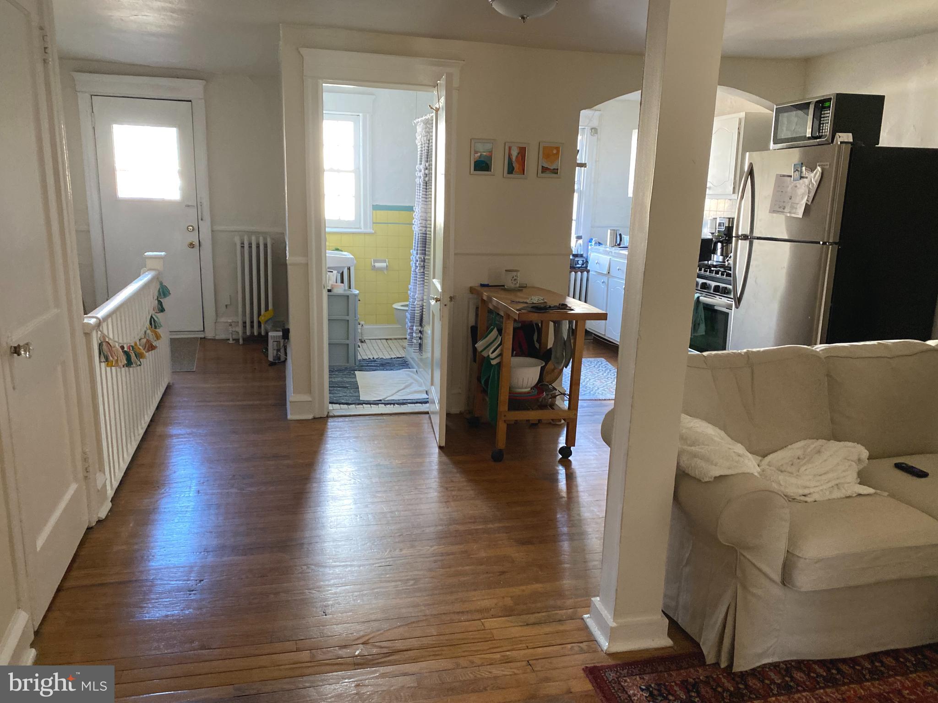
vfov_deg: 53.1
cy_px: 352
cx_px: 469
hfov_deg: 67.3
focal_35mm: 26
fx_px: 705
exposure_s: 1/60
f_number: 1.8
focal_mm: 4.25
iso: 320
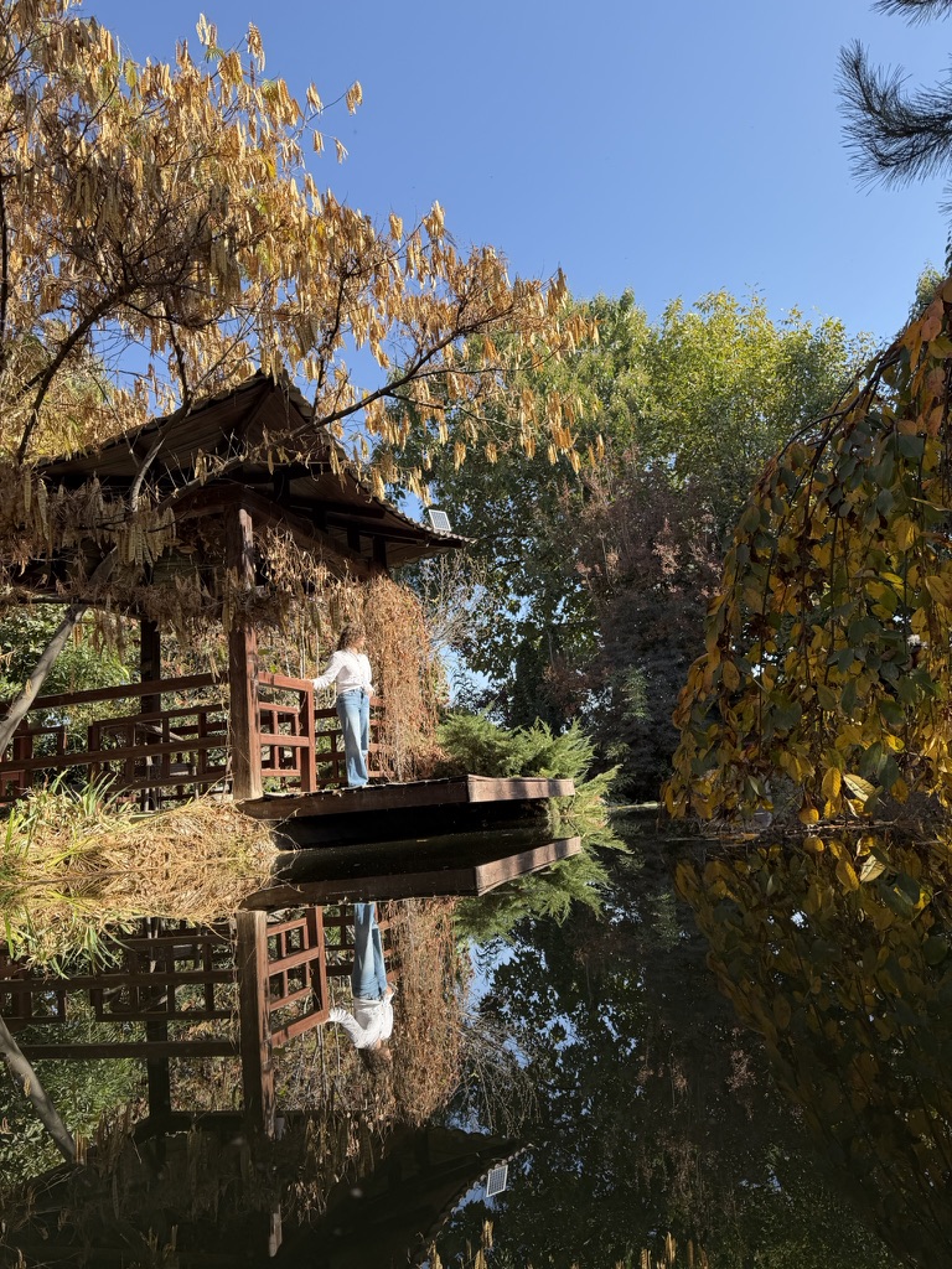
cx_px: 476
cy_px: 634
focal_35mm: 24
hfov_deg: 56.8
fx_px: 880
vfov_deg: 71.6
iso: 80
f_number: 1.78
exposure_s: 1/1437
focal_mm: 6.76
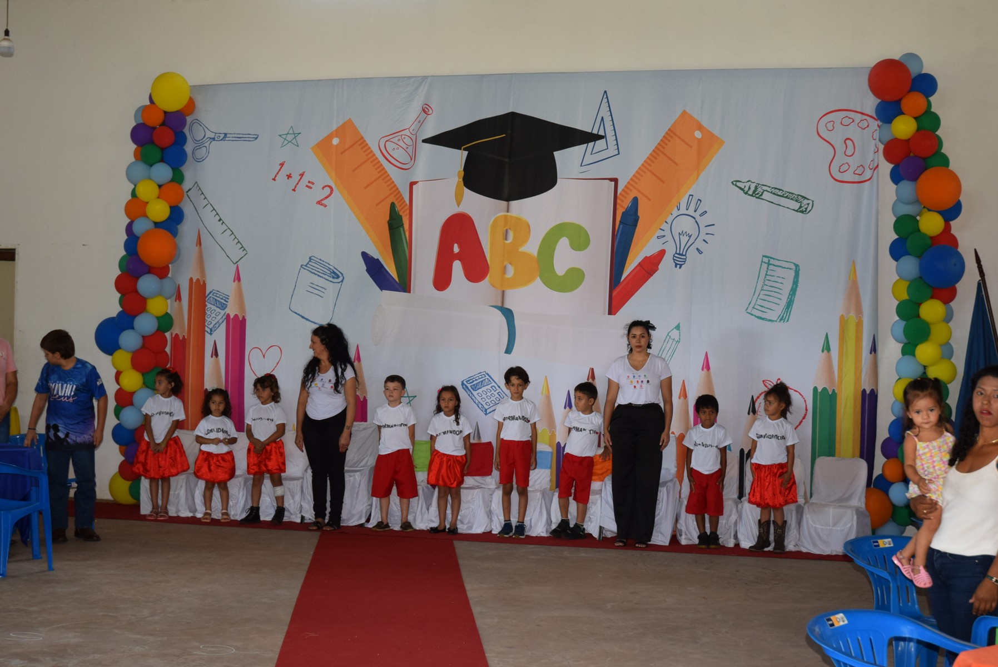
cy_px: 334
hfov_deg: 33.4
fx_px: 1665
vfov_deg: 22.7
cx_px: 499
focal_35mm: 60
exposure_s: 1/100
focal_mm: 40
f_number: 5
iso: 800
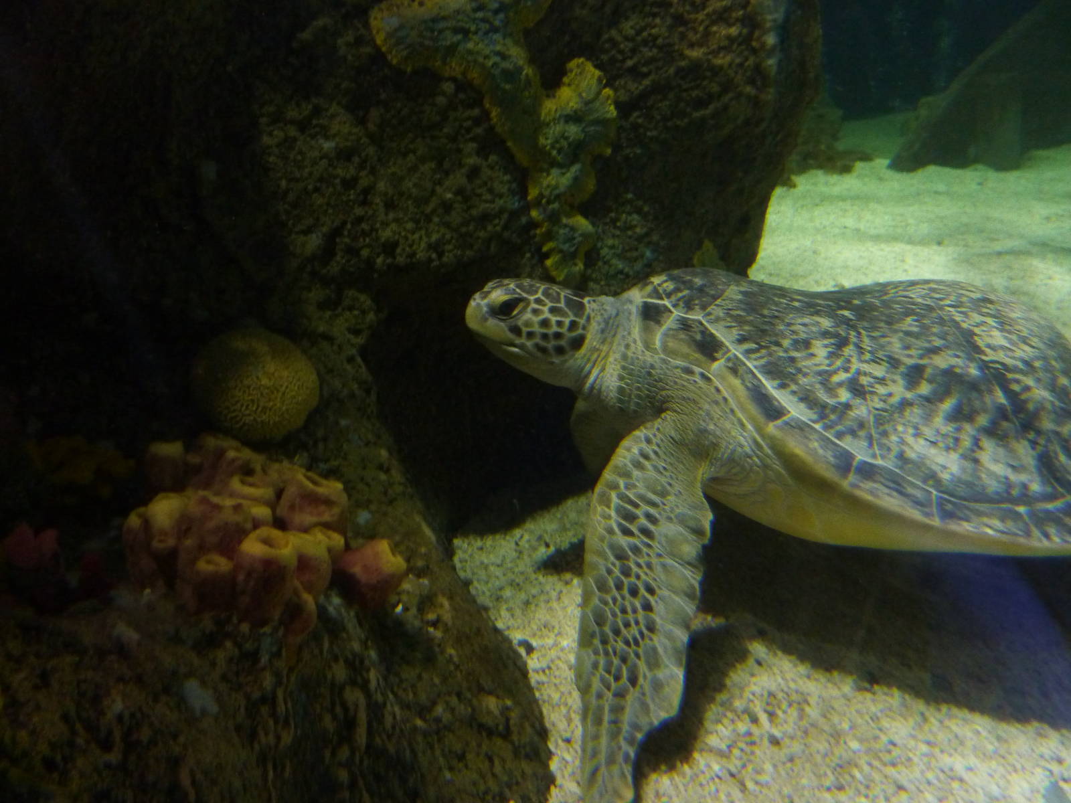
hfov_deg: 69.4
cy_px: 402
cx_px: 536
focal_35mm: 25
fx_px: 773
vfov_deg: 54.9
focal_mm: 4.1
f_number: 3.3
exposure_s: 1/8
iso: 400
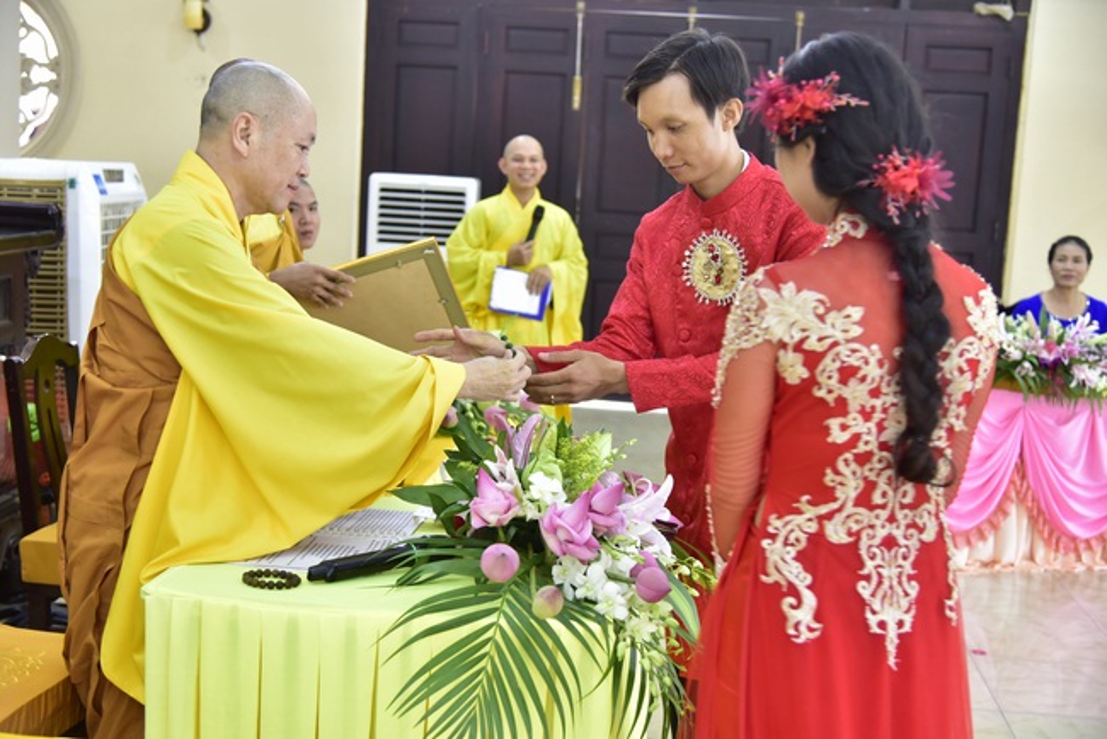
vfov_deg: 28.1
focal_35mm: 48
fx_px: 1477
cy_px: 370
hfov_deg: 41.1
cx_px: 554
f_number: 4
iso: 1250
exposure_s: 1/30
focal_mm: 48
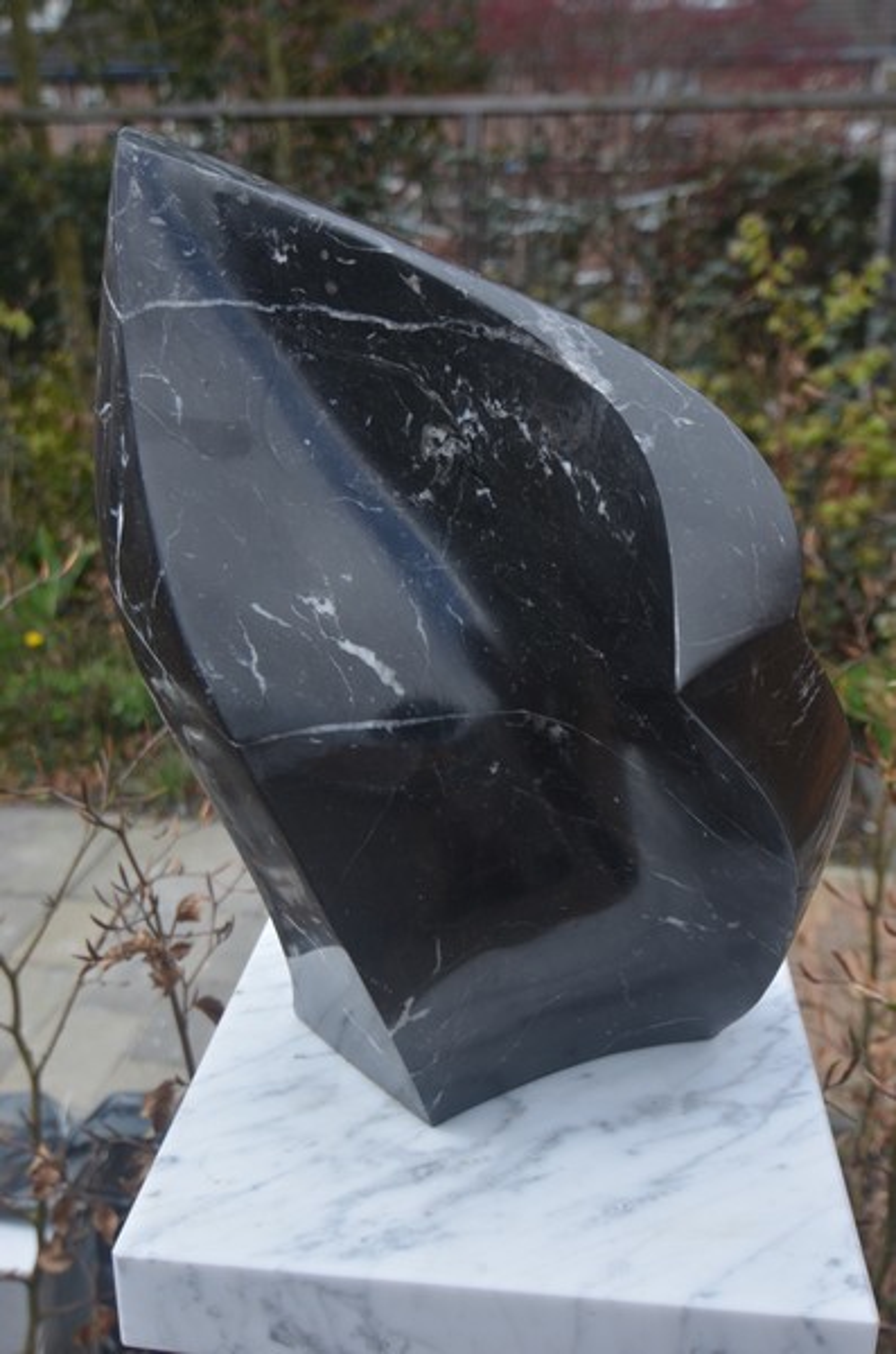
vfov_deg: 57.3
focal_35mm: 33
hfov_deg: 39.8
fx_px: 1238
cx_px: 448
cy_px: 677
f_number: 4
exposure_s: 1/1250
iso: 200
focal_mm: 22
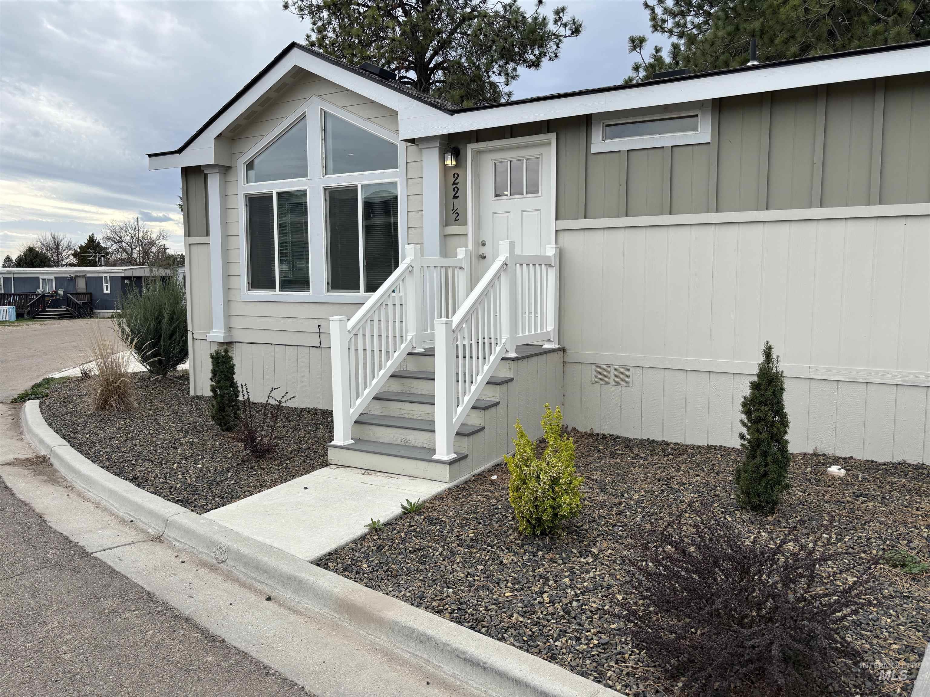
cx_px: 465
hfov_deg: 67.3
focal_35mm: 26
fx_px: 699
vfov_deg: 53.1
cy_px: 348
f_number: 1.6
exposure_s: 1/1812
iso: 50
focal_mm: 5.96
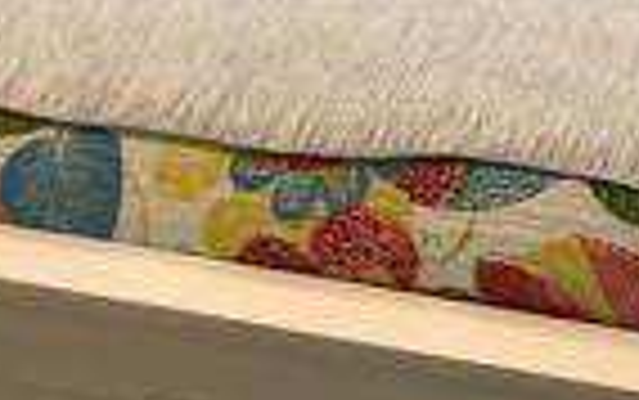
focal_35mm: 134
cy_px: -589
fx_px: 2335
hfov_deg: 15.2
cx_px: 684
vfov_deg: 8.8
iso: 32
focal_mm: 3.99
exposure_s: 1/24
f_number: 1.8
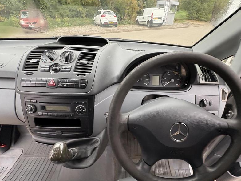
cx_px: 133
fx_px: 111
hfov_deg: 94.1
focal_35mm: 16
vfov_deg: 78.1
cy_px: 95
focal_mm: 2.22
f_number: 2.2
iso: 200
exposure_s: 1/61
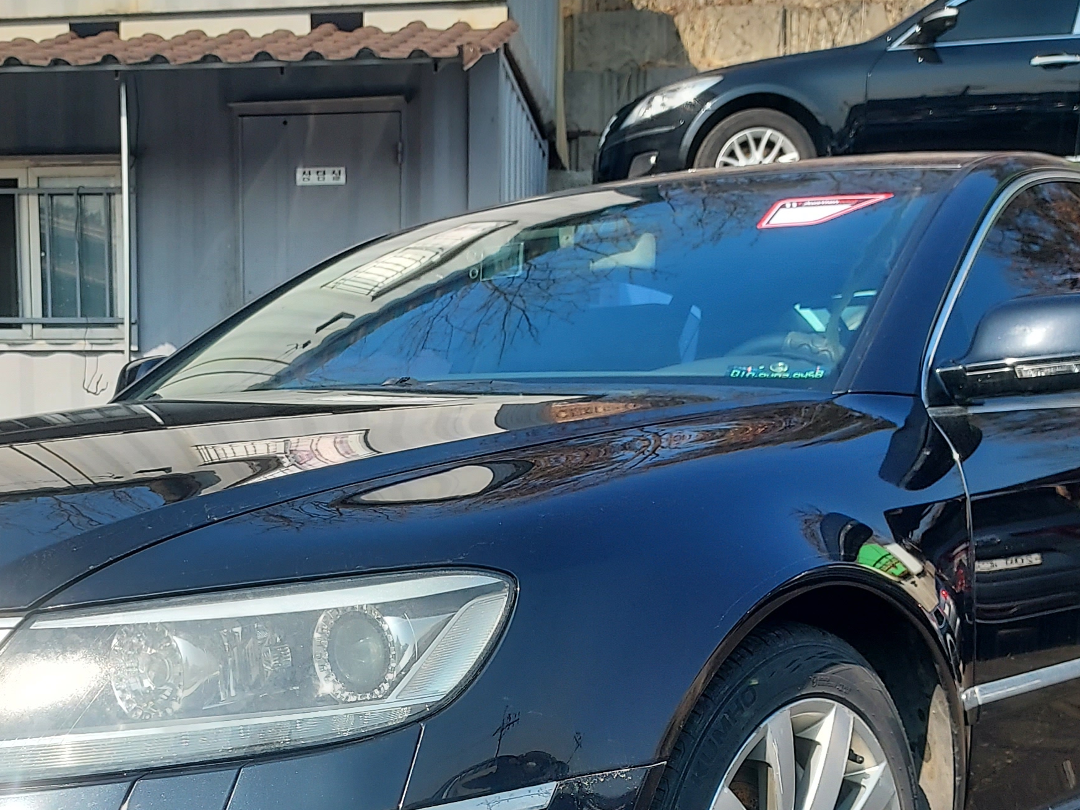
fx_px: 1716
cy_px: 770
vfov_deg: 25.5
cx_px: 402
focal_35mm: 55
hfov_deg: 34.7
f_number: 1.8
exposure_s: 1/646
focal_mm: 4.6
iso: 40
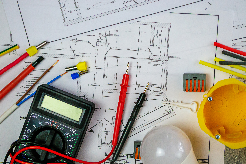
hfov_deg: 24.6
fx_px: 564
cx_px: 123
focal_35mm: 82
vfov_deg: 16.6
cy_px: 82
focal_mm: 55
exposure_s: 1/125
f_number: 5.6
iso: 800
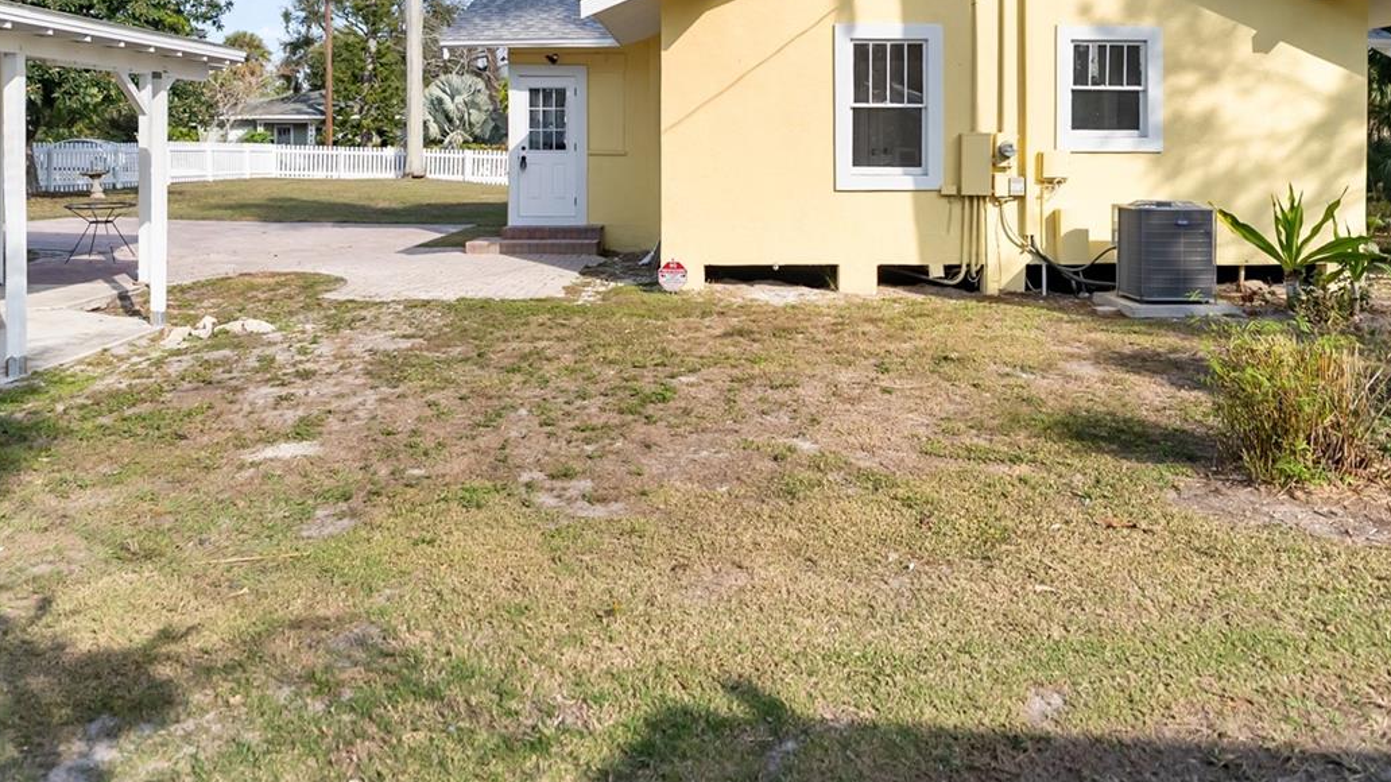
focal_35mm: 26
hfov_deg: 71.7
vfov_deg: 41.4
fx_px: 959
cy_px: 100
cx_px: 764
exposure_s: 1/3200
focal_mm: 16
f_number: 2.8
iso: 160
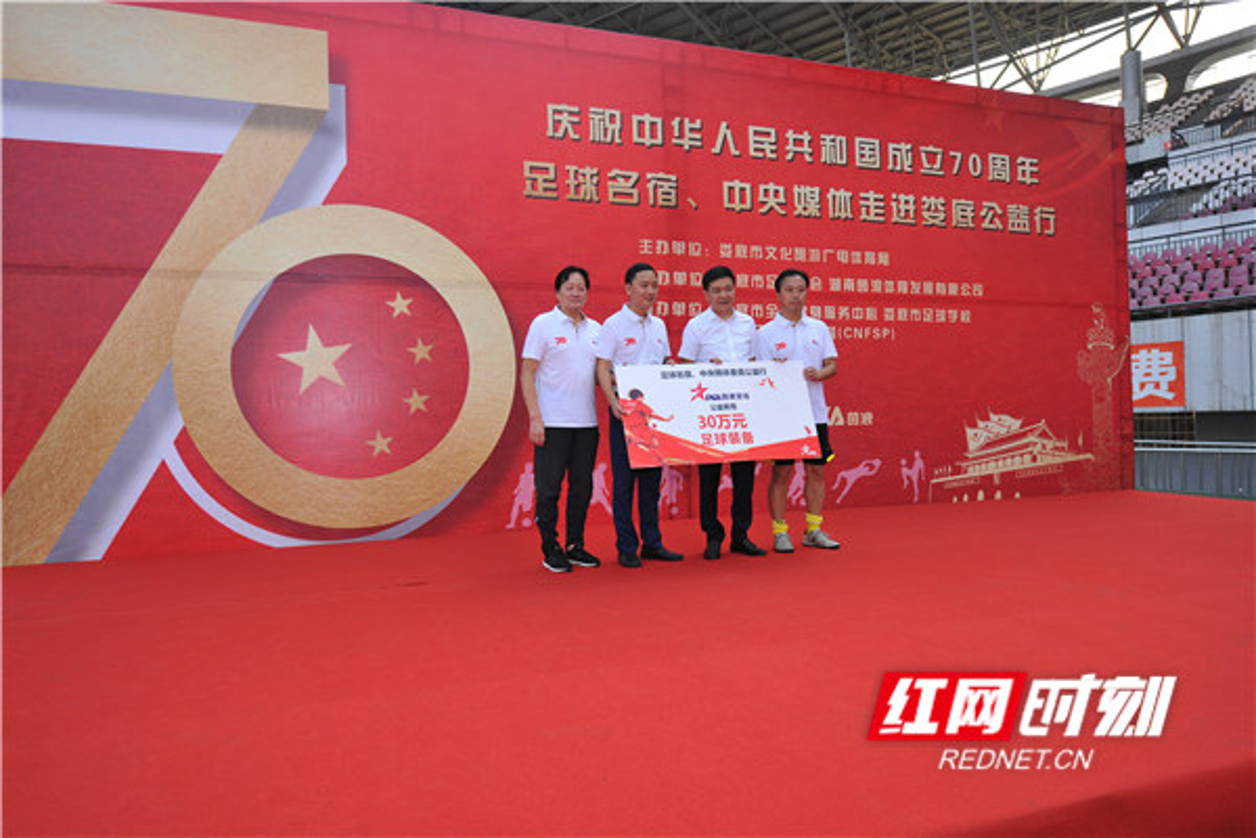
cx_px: 628
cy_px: 419
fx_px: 837
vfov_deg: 53.1
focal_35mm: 24
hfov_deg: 73.7
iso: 200
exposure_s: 1/500
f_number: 4.5
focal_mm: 24
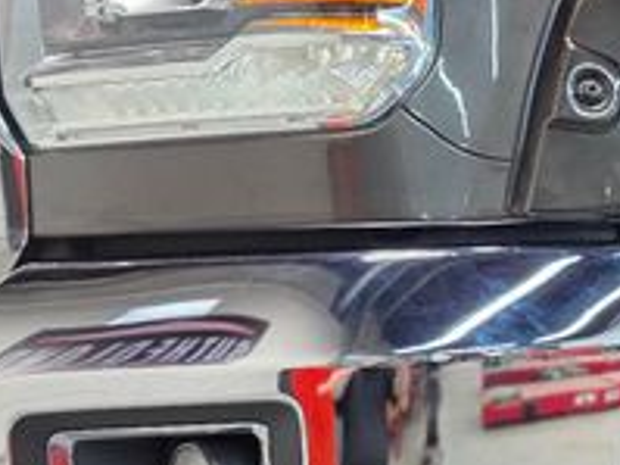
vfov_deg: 19.4
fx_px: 1325
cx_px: 875
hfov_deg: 22.5
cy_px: 437
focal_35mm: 74
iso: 200
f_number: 1.7
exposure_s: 1/120
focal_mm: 6.3
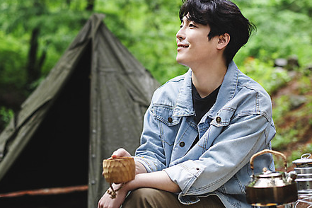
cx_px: 142
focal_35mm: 68
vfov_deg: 20.0
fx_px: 589
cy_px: 71
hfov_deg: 29.6
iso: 800
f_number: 2.5
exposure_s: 1/320
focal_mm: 50
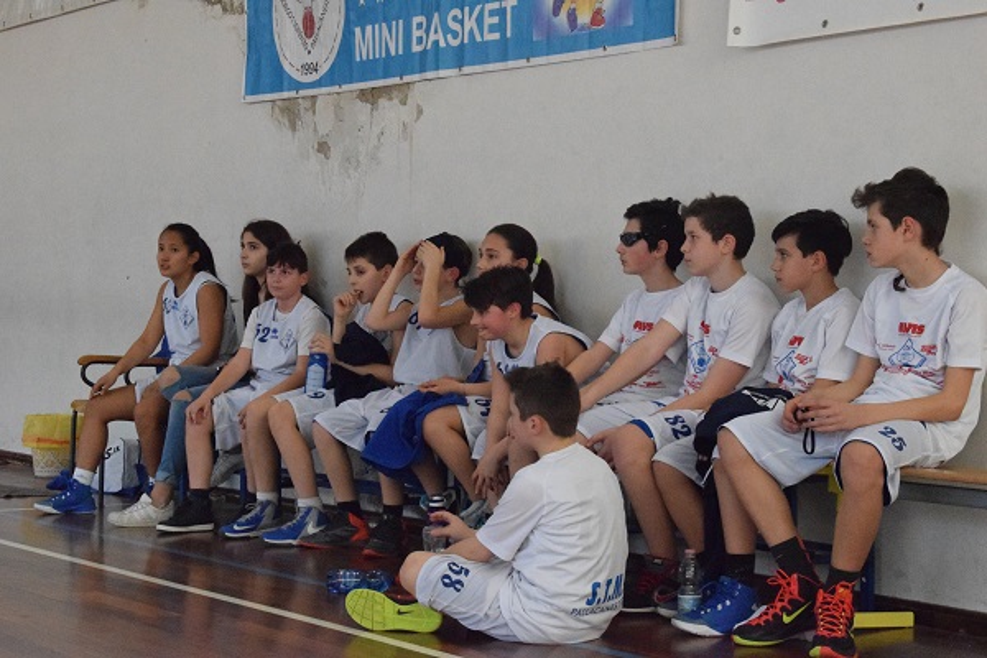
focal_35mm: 82
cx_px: 494
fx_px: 2262
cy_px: 329
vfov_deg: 16.6
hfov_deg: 24.6
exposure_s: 1/640
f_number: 13
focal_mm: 55
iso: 12800
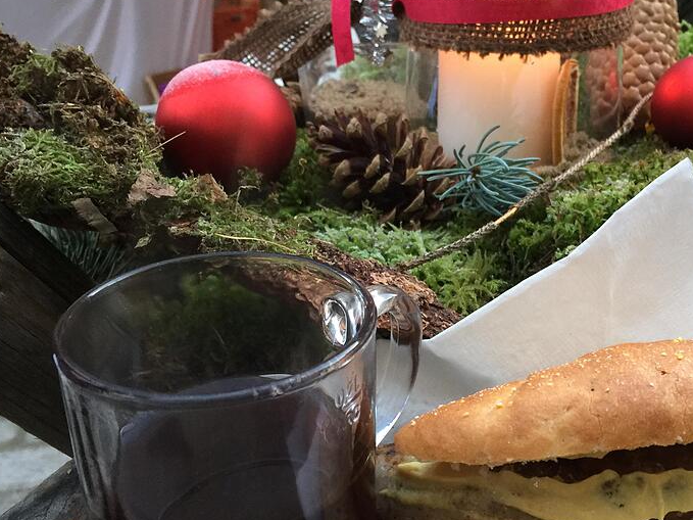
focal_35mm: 41
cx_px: 459
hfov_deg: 45.1
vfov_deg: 35.1
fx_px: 821
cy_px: 288
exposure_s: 1/17
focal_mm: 4.15
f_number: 2.2
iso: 80
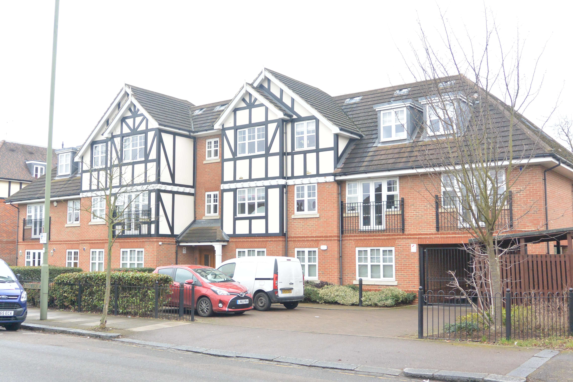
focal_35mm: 39
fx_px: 621
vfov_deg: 34.2
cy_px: 191
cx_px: 286
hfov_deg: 49.6
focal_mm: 14.5
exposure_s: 1/125
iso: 400
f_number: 4
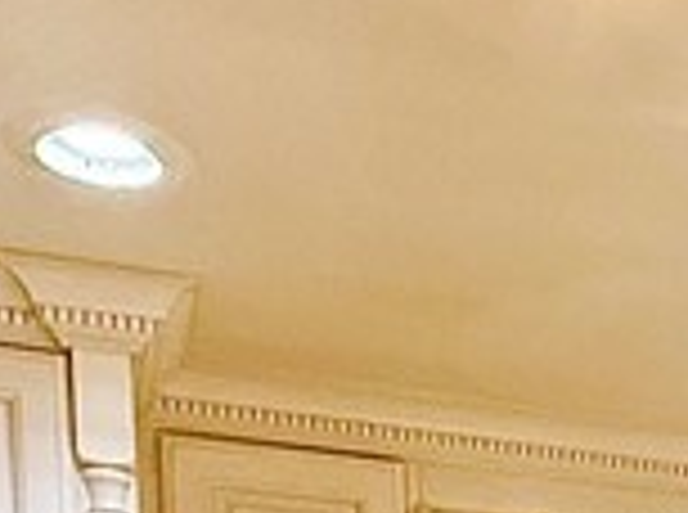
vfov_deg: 12.6
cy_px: 1192
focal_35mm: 94
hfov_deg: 18.8
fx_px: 1864
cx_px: 980
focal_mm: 2.22
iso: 400
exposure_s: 1/120
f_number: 2.2
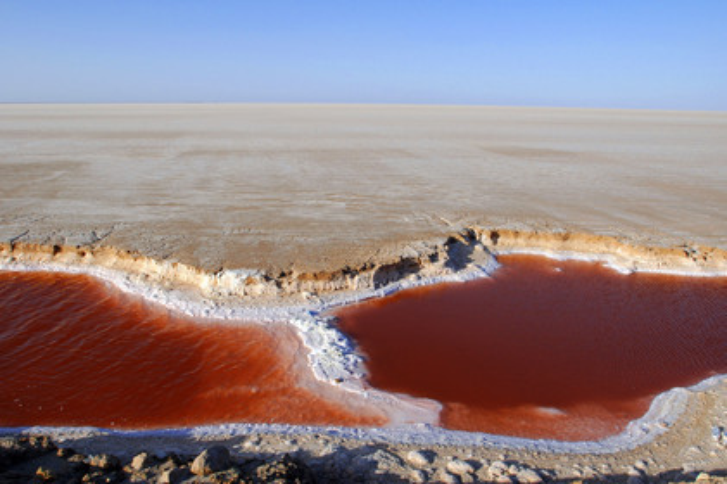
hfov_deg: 70.5
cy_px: 242
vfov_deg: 50.3
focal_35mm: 26
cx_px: 364
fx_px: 515
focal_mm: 17
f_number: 9
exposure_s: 1/320
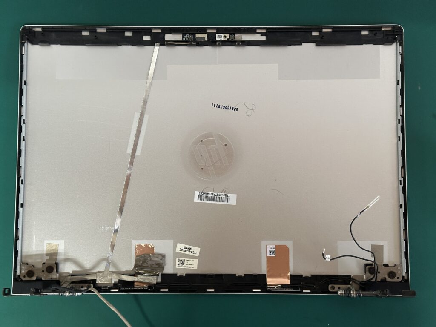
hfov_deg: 39.7
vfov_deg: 30.3
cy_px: 164
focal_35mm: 48
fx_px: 605
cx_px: 218
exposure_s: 1/33
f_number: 1.78
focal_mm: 6.86
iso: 400
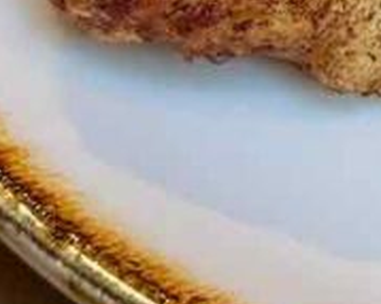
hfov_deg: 7.1
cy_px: -514
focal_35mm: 268
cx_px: 575
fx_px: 3020
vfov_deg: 5.5
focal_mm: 6.76
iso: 200
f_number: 1.78
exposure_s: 1/50
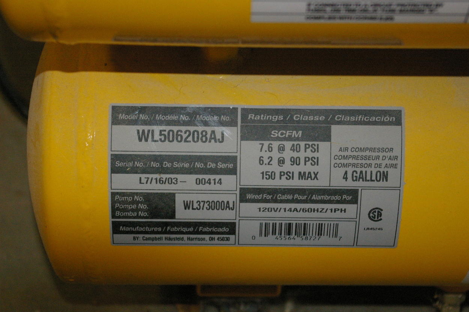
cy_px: 156
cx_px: 234
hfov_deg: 24.6
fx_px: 1074
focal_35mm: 82
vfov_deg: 16.5
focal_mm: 55
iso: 1600
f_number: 5.6
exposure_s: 1/60
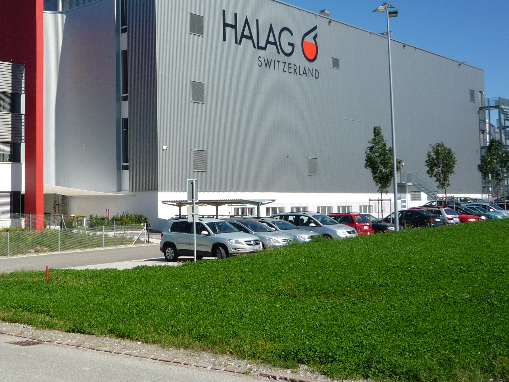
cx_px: 136
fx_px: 706
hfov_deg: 38.8
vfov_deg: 30.1
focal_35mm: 48
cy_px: 143
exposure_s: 1/400
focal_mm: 5.2
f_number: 5.6
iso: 100
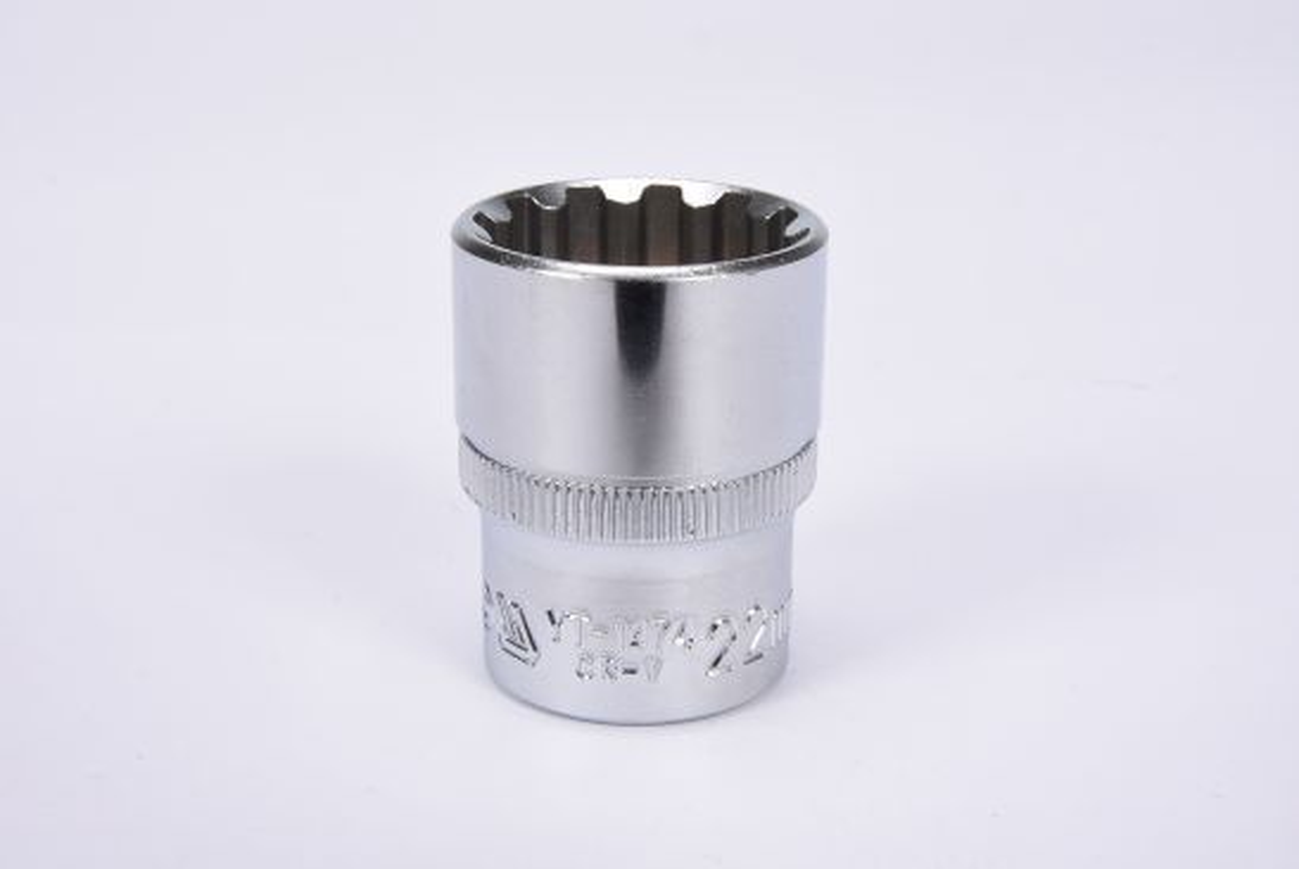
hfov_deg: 27.0
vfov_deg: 18.2
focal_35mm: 75
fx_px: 2709
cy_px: 434
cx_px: 650
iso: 250
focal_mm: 50
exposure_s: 1/125
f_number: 18
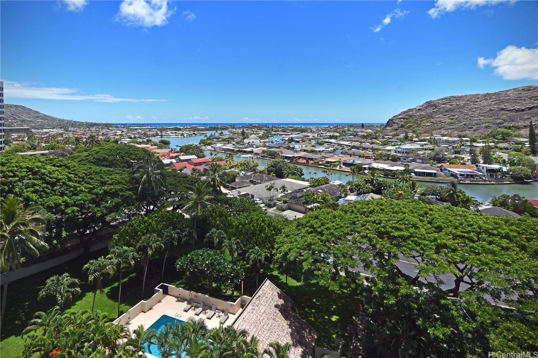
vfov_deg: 73.7
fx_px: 239
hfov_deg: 96.7
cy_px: 179
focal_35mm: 16
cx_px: 269
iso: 140
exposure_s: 1/250
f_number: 8
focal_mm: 11
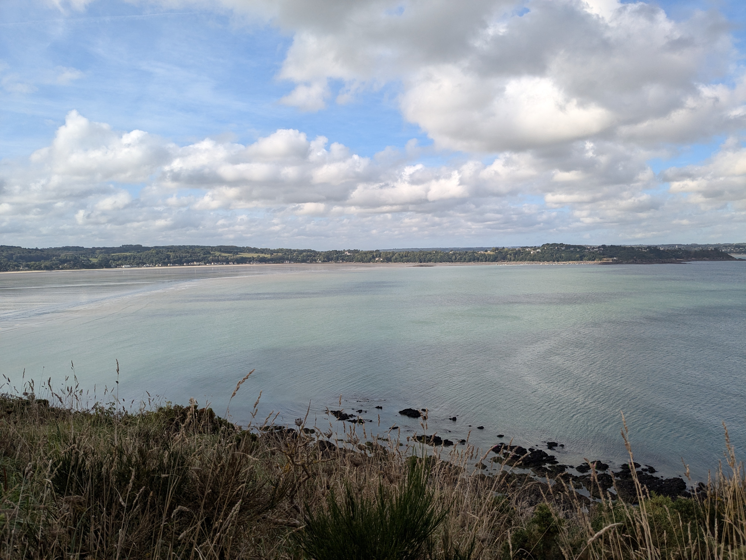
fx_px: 582
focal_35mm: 27
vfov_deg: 51.4
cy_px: 280
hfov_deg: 65.3
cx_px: 373
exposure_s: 1/3344
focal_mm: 4.38
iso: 60
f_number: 1.73
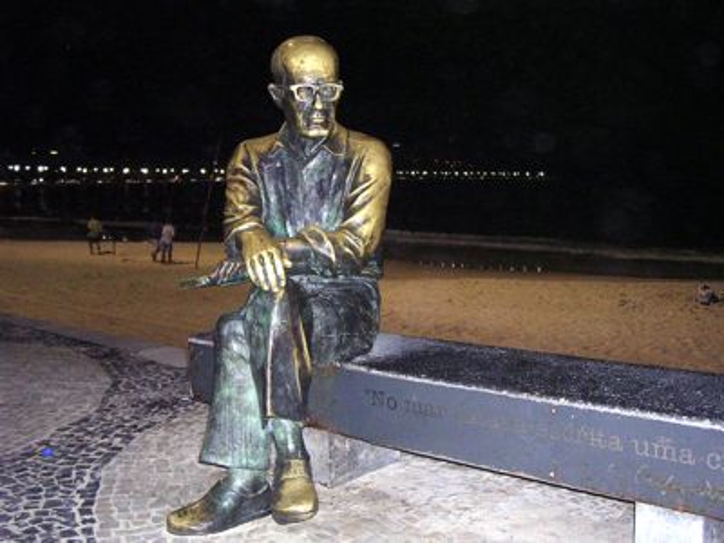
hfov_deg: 49.0
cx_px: 362
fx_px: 795
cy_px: 272
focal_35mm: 38
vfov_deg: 37.7
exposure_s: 1/60.1
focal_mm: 5.8
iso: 400
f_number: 2.8
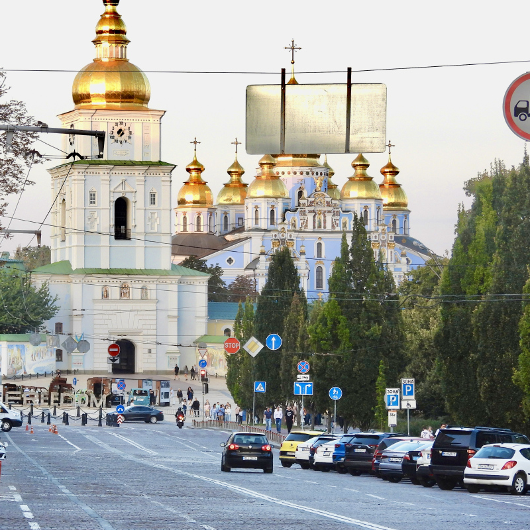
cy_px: 280
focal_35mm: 194
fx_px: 3361
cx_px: 123
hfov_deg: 9.0
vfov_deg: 9.0
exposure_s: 1/60
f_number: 4
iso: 100
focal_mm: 24.1
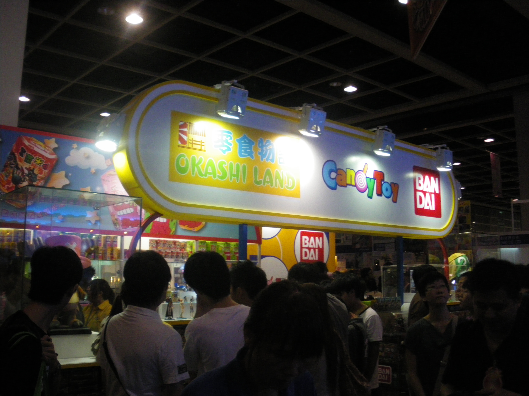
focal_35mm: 36
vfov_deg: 39.7
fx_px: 550
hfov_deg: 51.4
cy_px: 198
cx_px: 264
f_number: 3.5
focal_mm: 6.3
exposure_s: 1/160
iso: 400
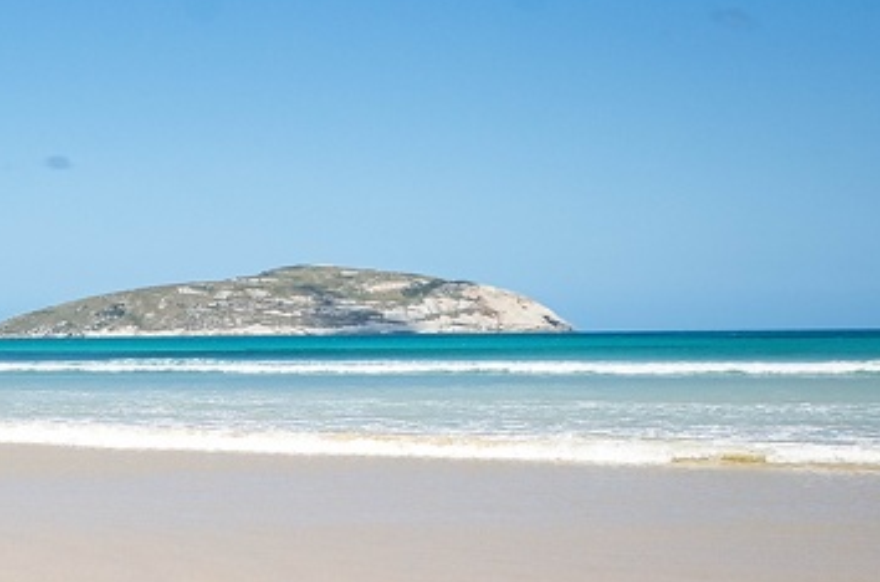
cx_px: -75
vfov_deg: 14.5
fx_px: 2292
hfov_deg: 20.8
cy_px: 321
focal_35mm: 94
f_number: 7.1
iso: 400
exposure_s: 1/1600
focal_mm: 28
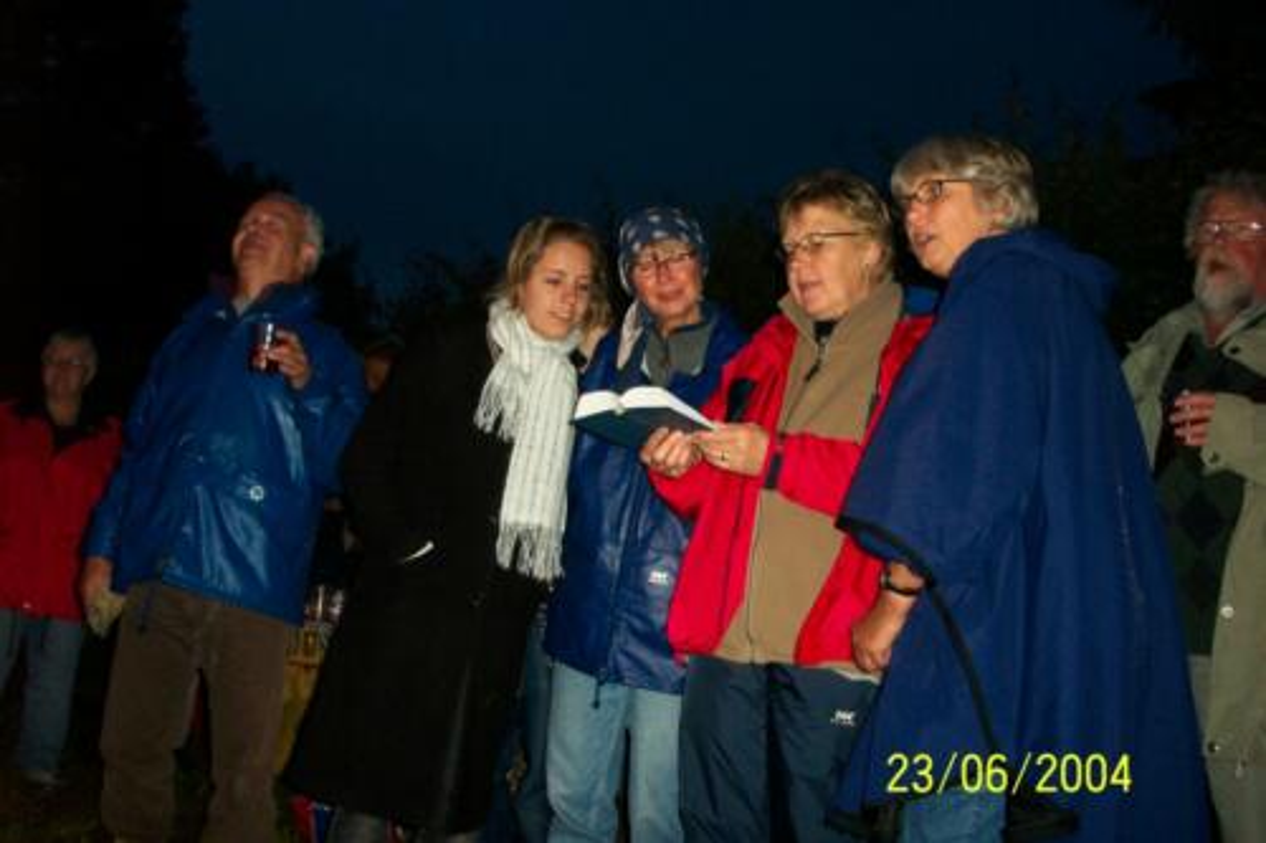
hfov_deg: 54.5
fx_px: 1230
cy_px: 422
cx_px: 633
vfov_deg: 37.8
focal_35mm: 35
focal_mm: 7.5
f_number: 2.8
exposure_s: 1/30
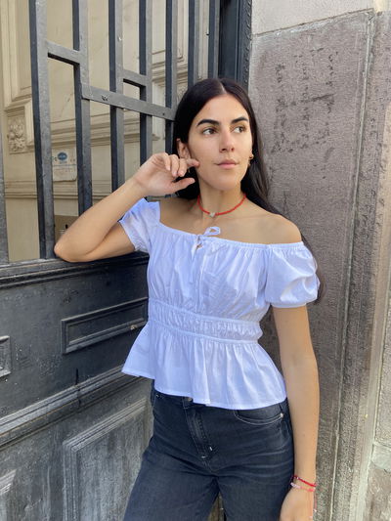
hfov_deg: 53.1
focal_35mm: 26
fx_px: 391
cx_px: 196
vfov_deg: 67.3
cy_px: 260
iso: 32
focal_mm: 4.25
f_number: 1.8
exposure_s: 1/238
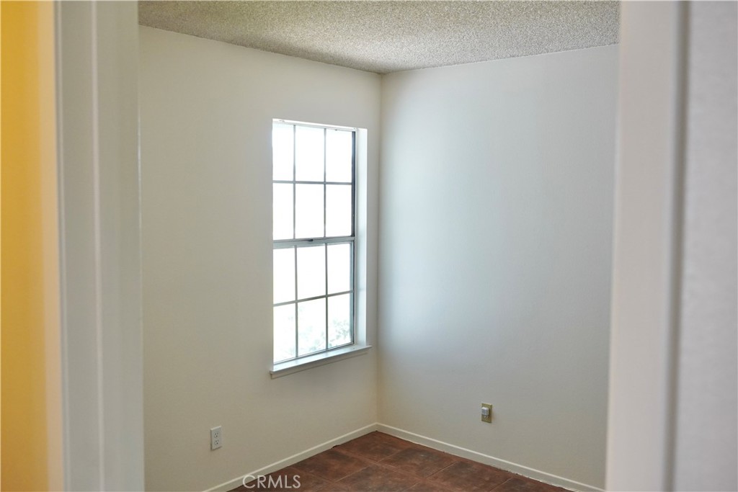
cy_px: 246
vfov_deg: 40.0
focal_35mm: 33
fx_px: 677
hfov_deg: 57.2
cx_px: 369
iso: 1000
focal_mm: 22
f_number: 4.5
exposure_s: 1/160
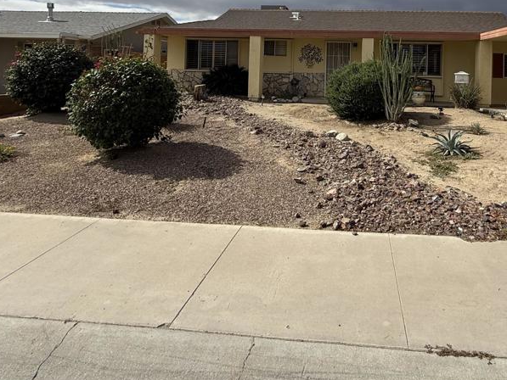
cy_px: 65
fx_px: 352
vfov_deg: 52.4
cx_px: 330
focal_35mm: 24
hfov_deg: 69.9
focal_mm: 2.22
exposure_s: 1/3460
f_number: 2.2
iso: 50
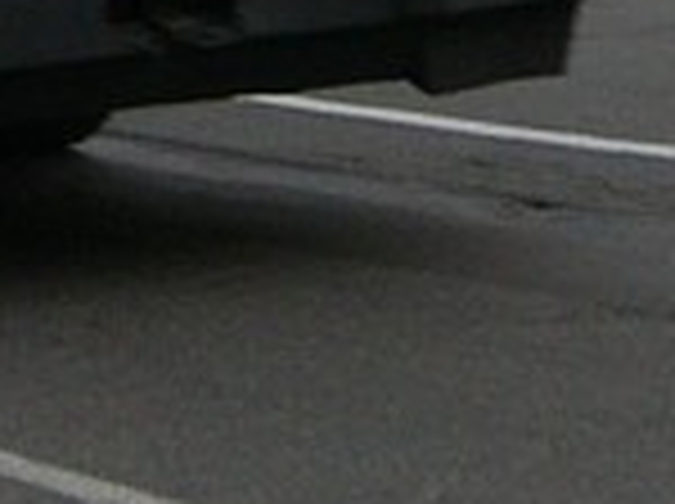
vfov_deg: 7.6
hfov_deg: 10.3
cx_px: -225
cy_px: -472
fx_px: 3641
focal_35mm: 187
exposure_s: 1/125
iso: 100
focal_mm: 5.2
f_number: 2.8
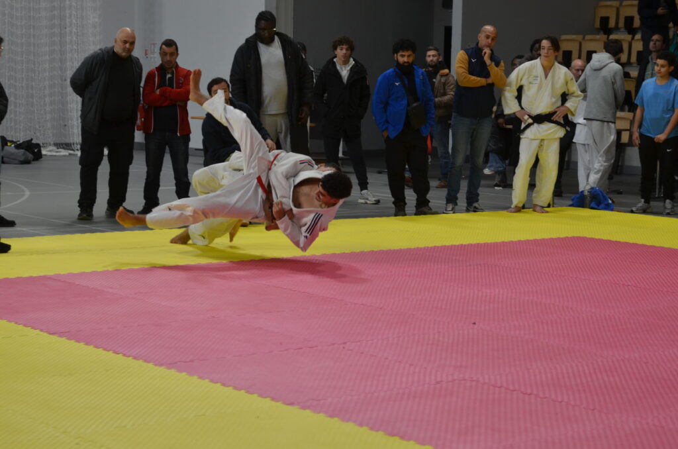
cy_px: 224
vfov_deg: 15.1
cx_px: 339
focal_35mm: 90
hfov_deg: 22.7
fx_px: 1691
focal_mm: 60
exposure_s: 1/320
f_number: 4.5
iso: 400
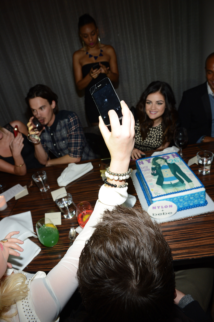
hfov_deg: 53.1
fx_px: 214
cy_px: 161
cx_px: 107
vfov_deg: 73.8
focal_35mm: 24
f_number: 7.1
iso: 1250
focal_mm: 24
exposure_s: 1/60
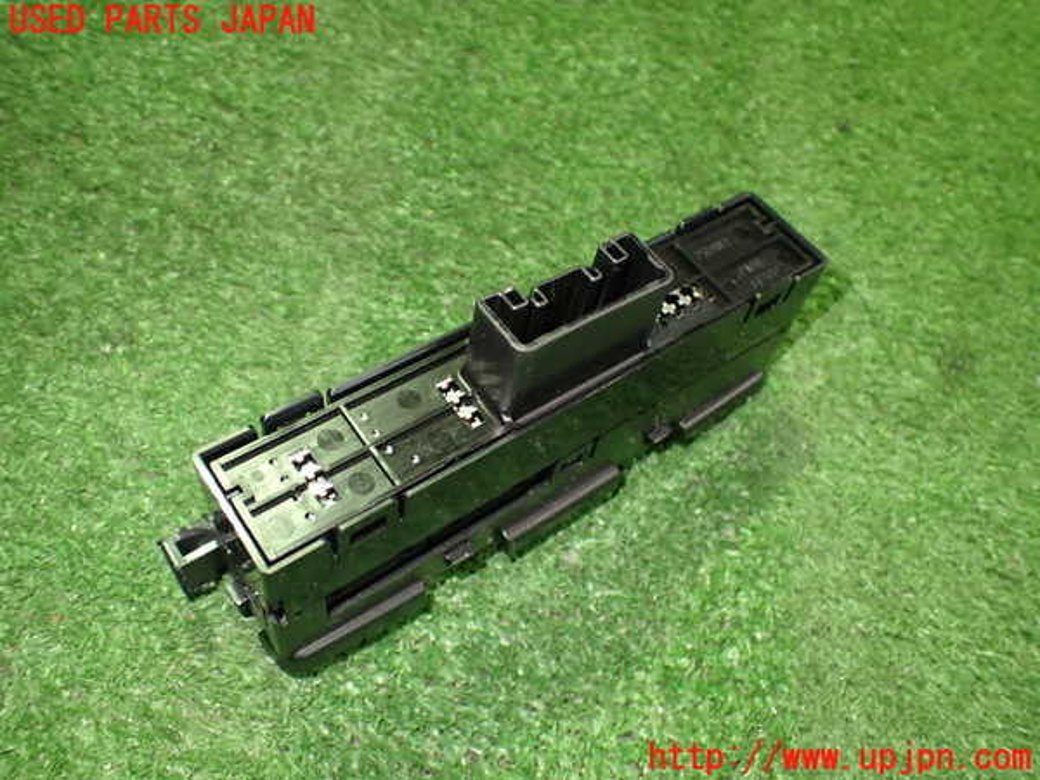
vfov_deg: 46.8
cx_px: 520
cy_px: 390
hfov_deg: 60.0
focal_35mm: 30
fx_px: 901
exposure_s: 1/50
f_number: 2.3
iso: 800
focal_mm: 5.4
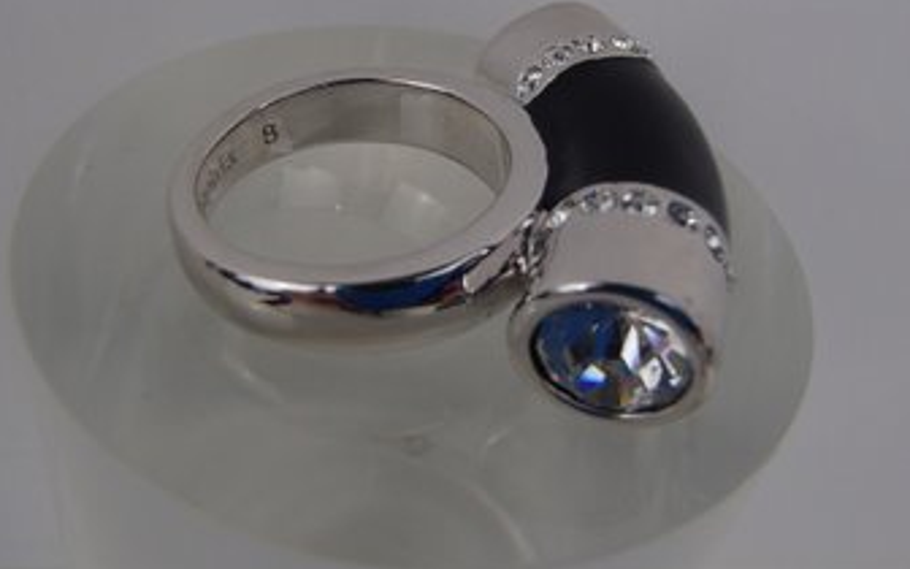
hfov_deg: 49.3
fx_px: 992
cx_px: 454
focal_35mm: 40
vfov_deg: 31.9
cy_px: 232
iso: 125
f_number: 4.7
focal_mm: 6.64
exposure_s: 1/160
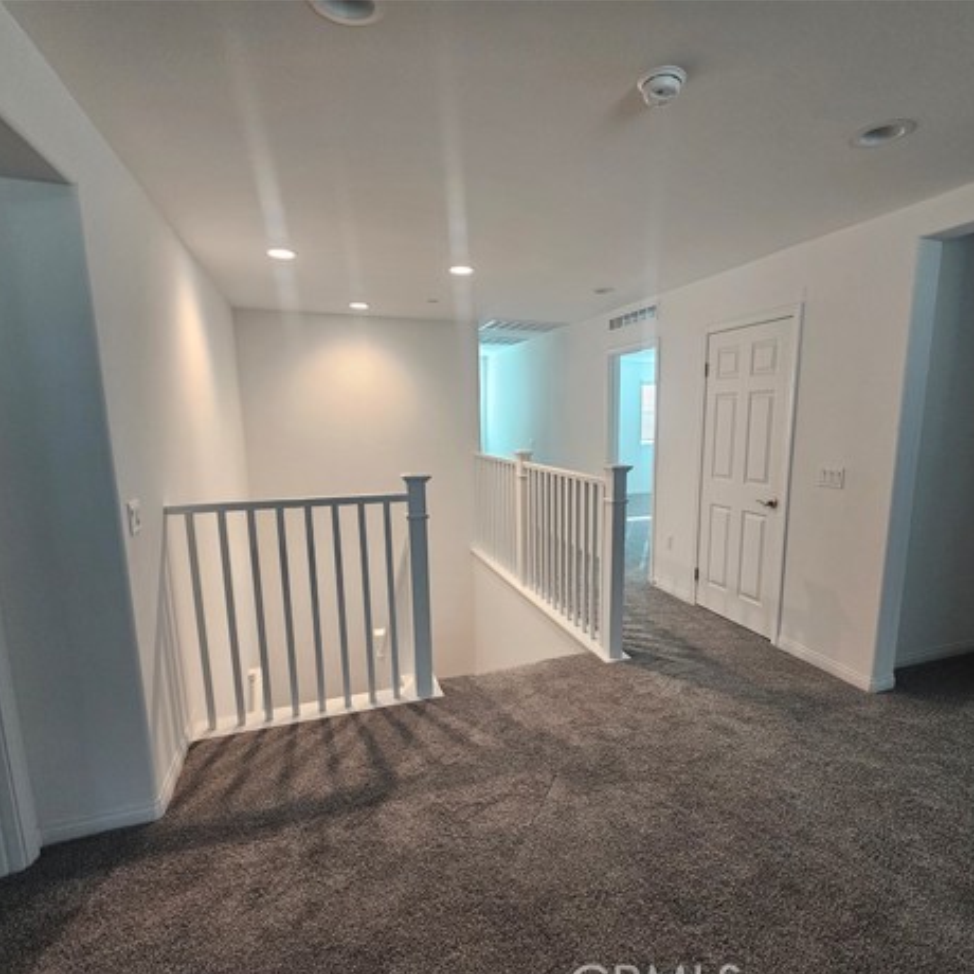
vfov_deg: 87.4
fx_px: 509
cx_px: 519
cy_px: 506
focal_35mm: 16
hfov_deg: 87.3
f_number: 2.2
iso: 160
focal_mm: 2.2
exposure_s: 1/60
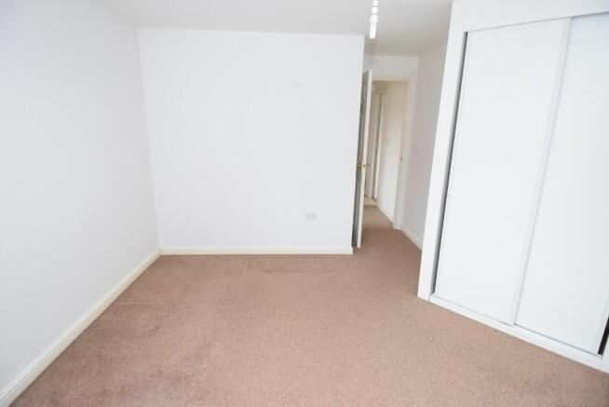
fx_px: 305
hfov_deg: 90.0
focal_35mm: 18
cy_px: 204
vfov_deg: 67.5
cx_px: 304
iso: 1800
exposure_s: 1/60
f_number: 4
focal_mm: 12
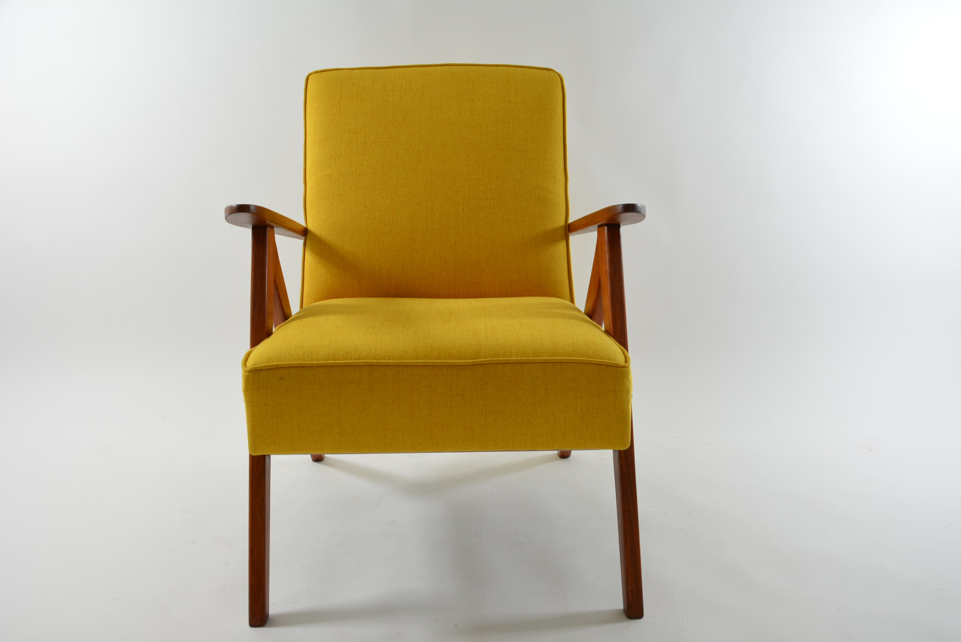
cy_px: 321
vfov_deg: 36.9
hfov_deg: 53.1
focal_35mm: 36
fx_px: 962
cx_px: 480
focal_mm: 24
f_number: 5.6
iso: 400
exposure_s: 1/60
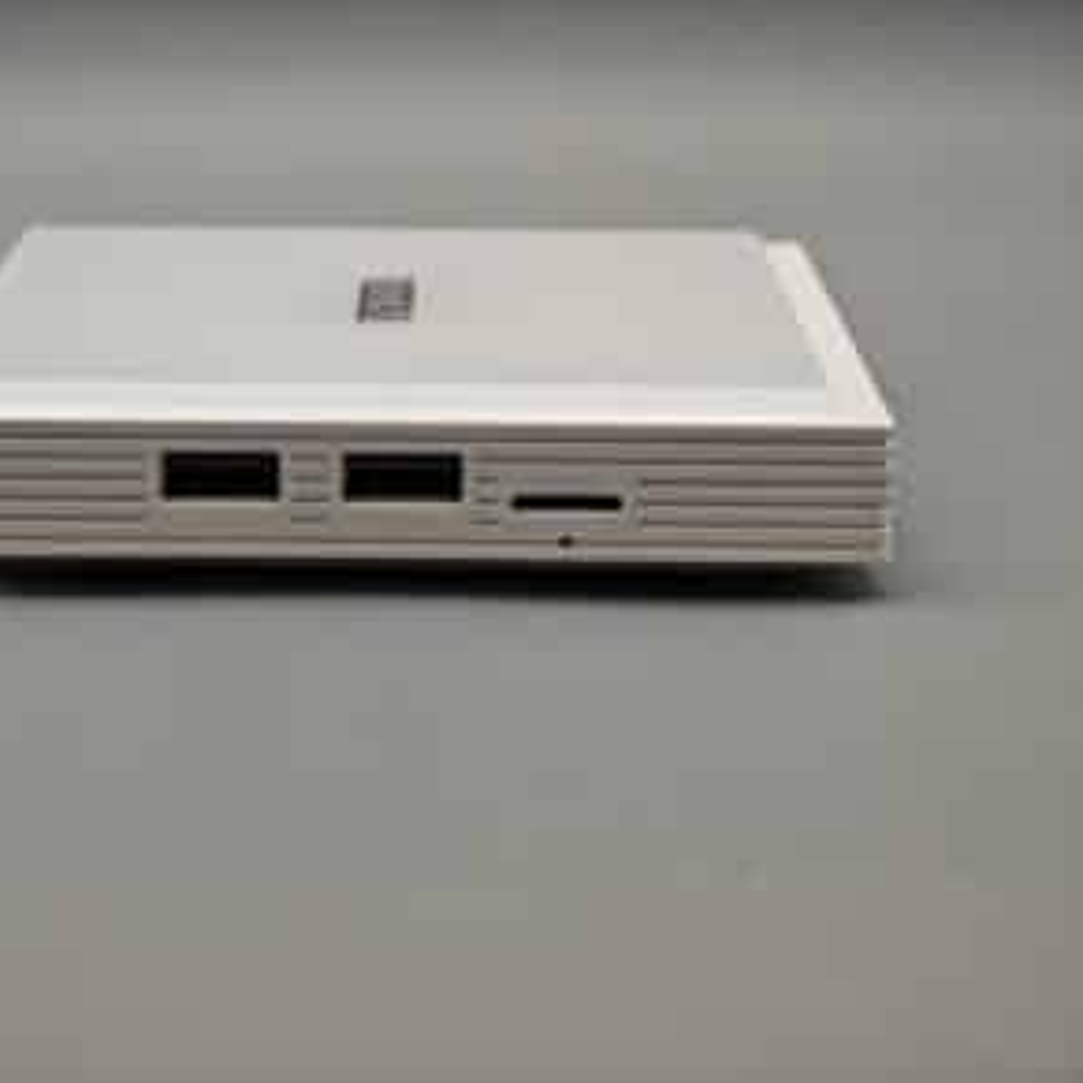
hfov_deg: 19.4
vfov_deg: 19.5
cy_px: 542
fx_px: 3150
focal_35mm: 89
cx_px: 361
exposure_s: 1/252
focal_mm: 12.28
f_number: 1.8
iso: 50
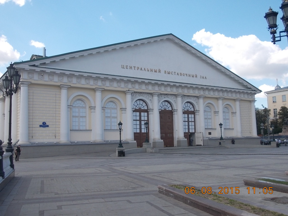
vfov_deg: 37.7
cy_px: 108
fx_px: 316
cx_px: 144
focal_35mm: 38
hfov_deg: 49.0
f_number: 6.2
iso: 80
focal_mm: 5.3
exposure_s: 1/160
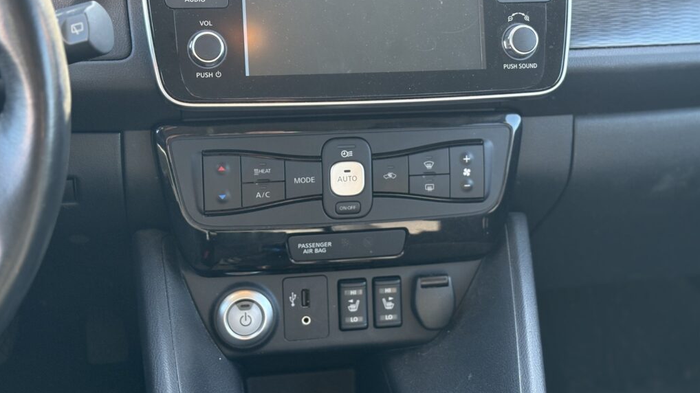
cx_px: 349
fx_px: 1058
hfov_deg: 36.6
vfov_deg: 21.0
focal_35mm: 57
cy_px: 145
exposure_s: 1/73
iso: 80
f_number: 1.6
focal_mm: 5.96
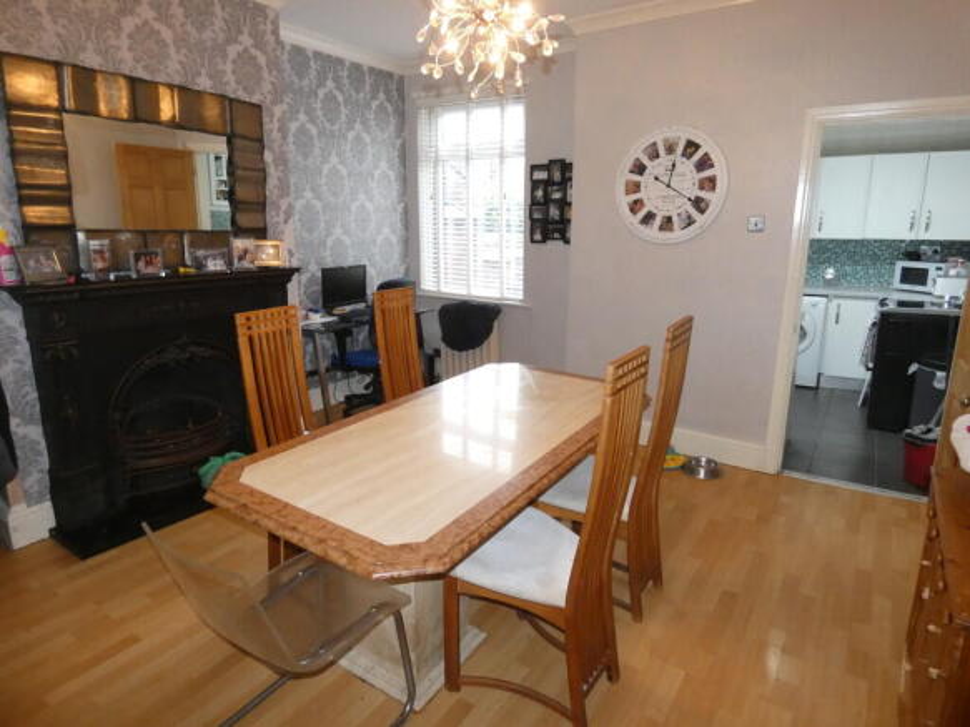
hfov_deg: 81.8
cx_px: 485
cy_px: 364
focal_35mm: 20
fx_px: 560
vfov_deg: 66.0
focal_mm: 3.6
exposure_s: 1/60
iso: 640
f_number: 2.8
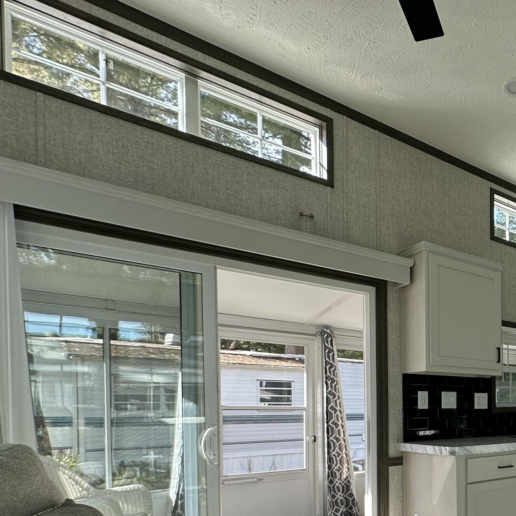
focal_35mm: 28
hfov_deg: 43.7
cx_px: 571
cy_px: 417
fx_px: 472
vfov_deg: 53.3
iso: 40
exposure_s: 1/107
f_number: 2.2
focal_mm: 2.22
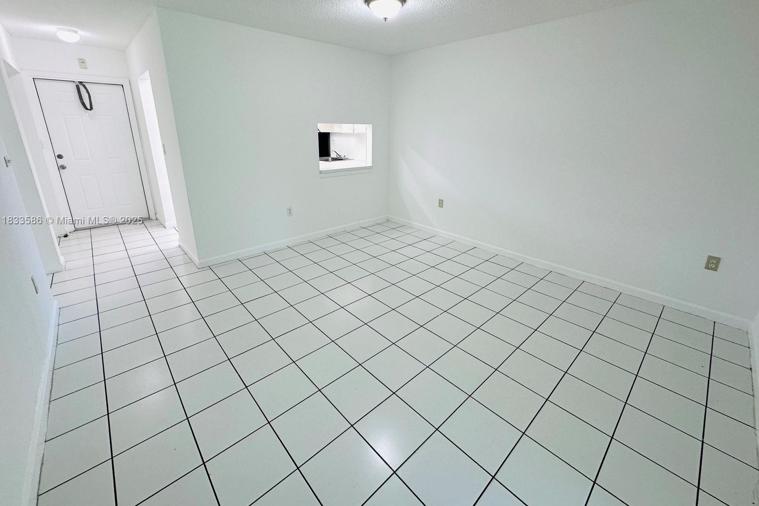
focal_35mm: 15
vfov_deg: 77.0
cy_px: 221
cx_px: 377
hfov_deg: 100.4
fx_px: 316
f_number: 2.2
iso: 125
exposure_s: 1/120
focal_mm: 2.22
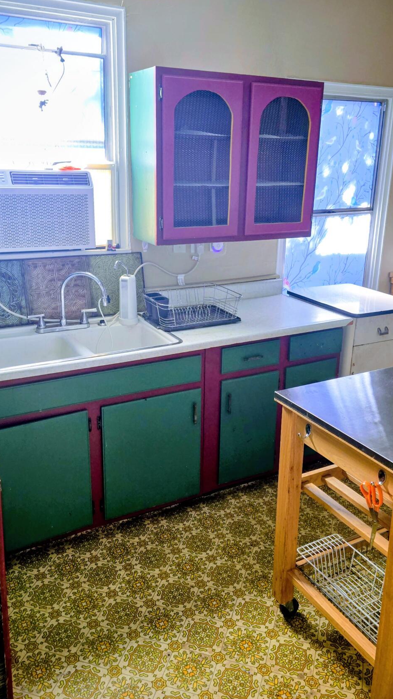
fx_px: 556
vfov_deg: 64.3
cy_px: 336
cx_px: 191
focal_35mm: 30
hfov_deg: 38.9
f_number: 1.7
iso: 40
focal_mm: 6.3
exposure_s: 1/60
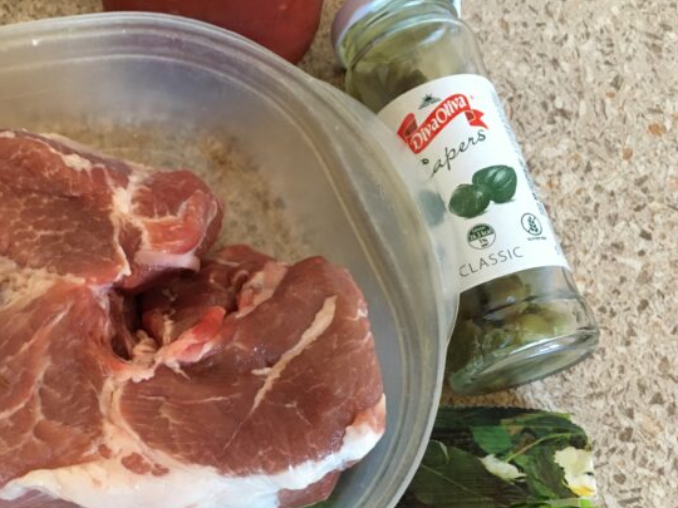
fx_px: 842
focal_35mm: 43
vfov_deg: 33.4
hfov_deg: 42.8
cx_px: 193
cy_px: 329
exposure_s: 1/33
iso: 200
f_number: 2.2
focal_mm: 4.15
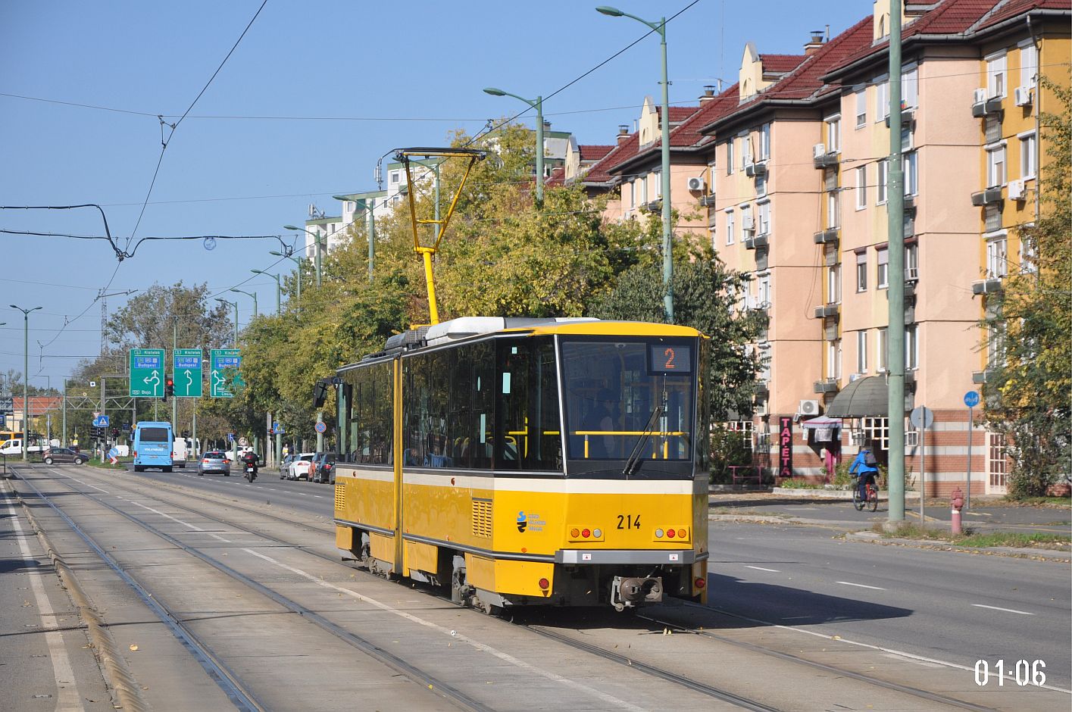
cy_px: 356
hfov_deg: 19.5
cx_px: 536
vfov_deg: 13.0
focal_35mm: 105
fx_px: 3123
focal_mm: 70
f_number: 6.3
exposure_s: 1/1600
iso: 400
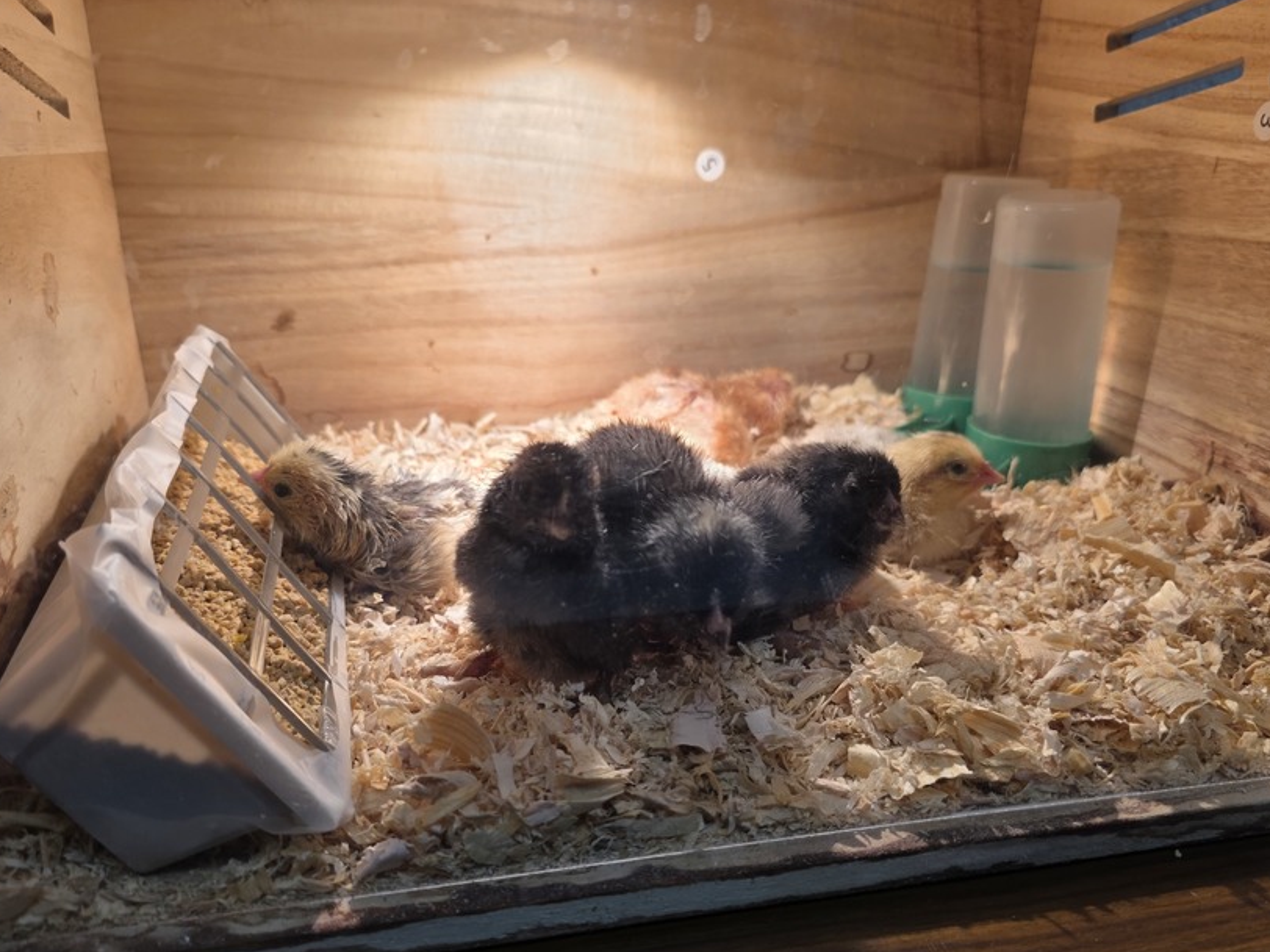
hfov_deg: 61.6
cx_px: 602
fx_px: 1064
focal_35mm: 29
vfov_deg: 48.2
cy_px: 517
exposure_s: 1/120
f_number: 1.7
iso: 50
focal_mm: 6.3
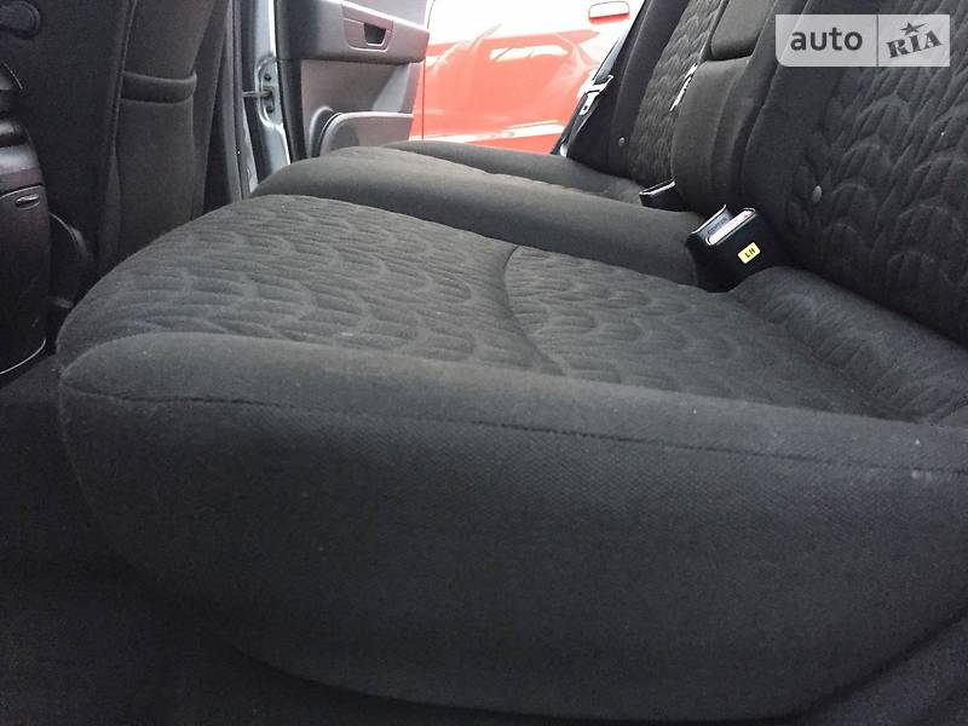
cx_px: 484
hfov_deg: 61.7
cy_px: 363
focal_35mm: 29
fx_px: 811
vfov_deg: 48.2
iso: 400
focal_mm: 4.2
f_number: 2.2
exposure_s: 1/17
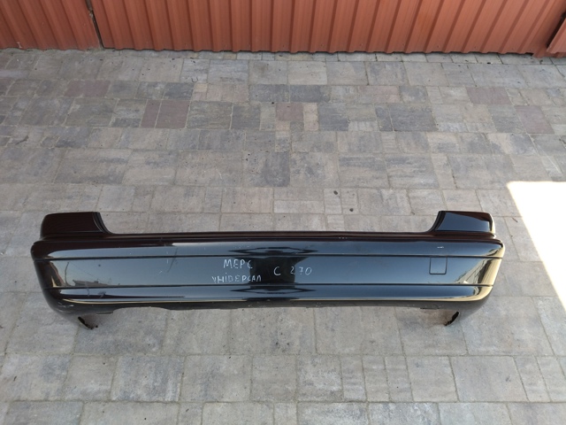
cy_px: 212
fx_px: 441
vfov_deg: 51.4
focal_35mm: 27
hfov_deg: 65.3
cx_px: 283
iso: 100
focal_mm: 4.74
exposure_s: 1/211
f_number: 1.79
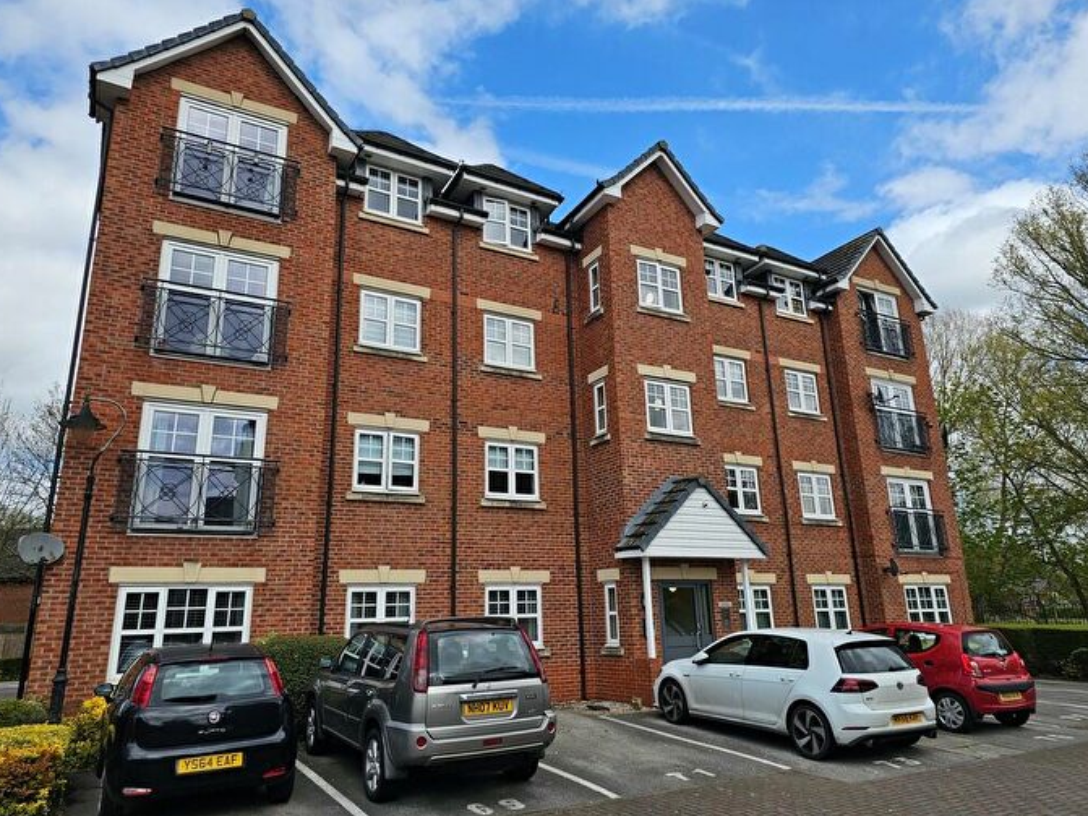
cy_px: 397
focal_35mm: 24
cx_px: 545
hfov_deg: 71.6
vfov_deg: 56.8
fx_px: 754
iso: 10
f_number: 1.7
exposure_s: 1/636
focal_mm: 6.3
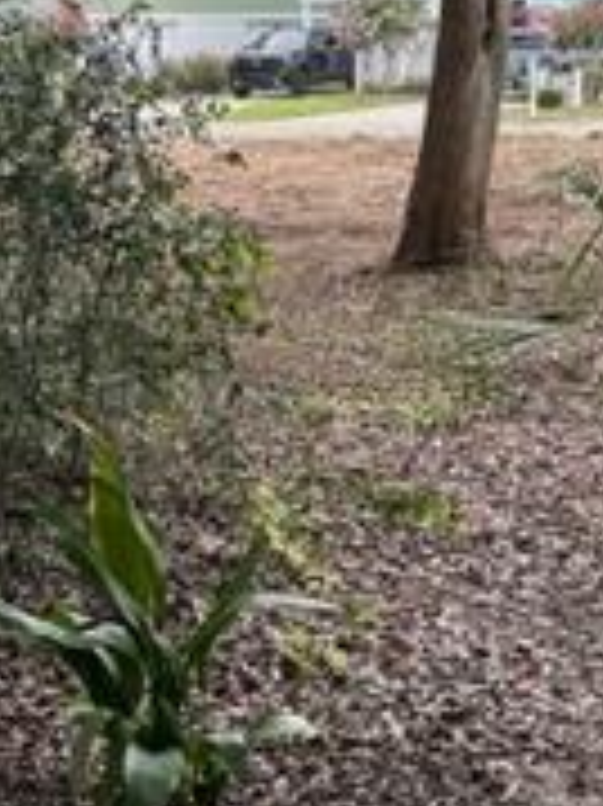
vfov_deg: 22.3
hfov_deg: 15.8
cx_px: -302
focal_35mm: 86
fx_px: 2000
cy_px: 117
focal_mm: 6.86
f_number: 1.78
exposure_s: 1/501
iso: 80
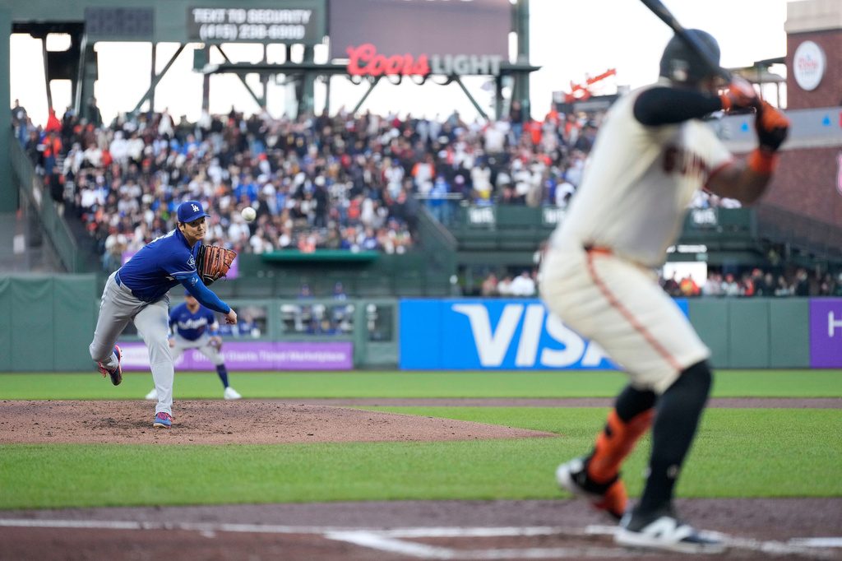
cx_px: 421
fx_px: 4676
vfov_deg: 6.9
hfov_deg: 10.3
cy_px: 280
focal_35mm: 200
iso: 2000
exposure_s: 1/2500
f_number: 2.8
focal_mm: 200
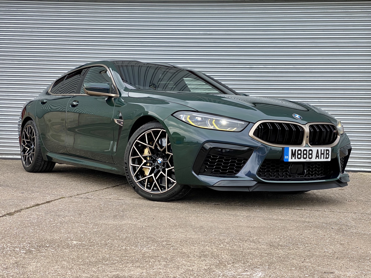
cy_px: 139
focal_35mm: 52
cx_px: 186
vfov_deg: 28.0
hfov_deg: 36.8
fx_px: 557
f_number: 2
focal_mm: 6
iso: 20
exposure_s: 1/393
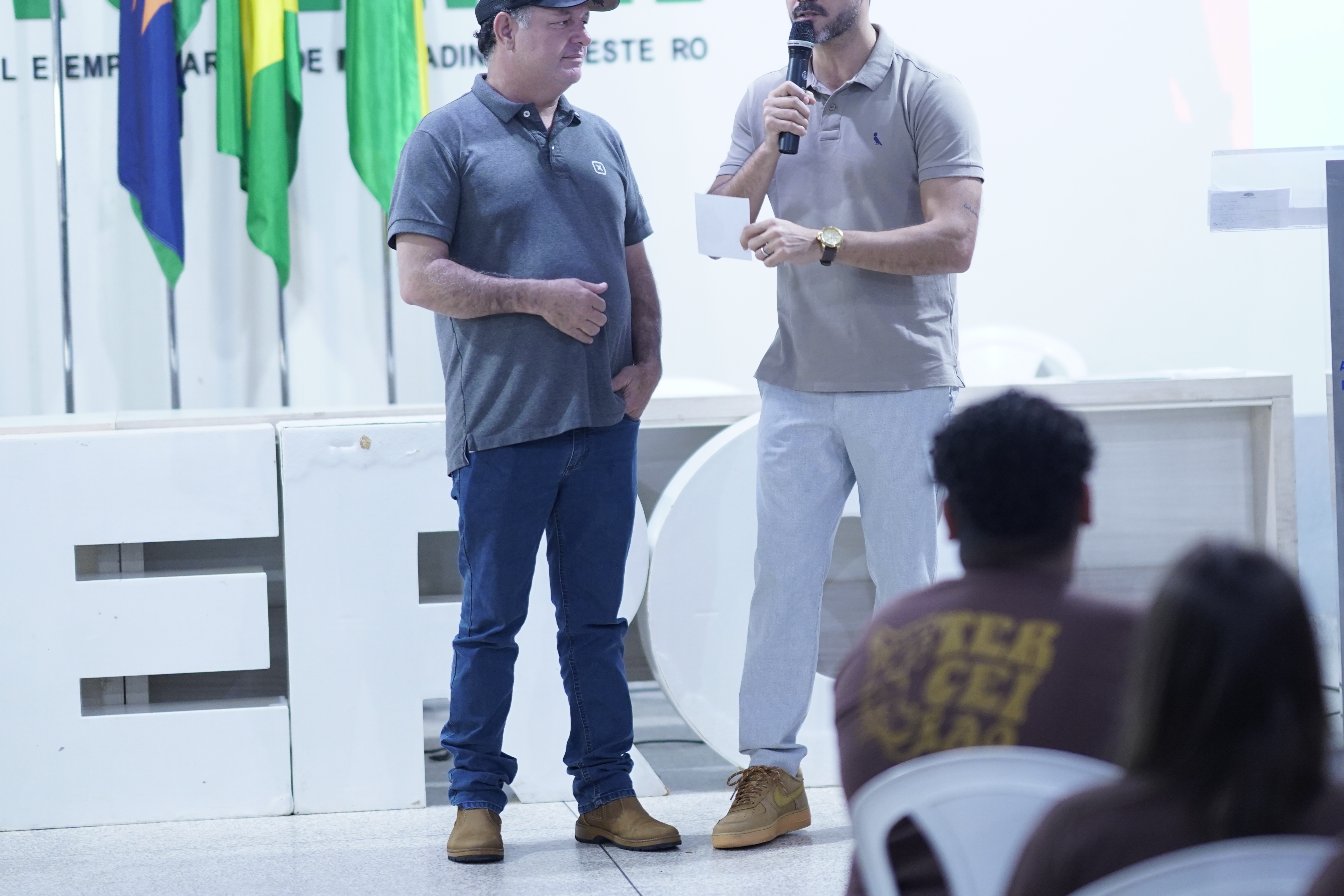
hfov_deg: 18.7
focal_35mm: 109
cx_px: 749
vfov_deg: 12.6
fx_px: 4069
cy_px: 348
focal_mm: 85
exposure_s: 1/200
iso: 2000
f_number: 1.4
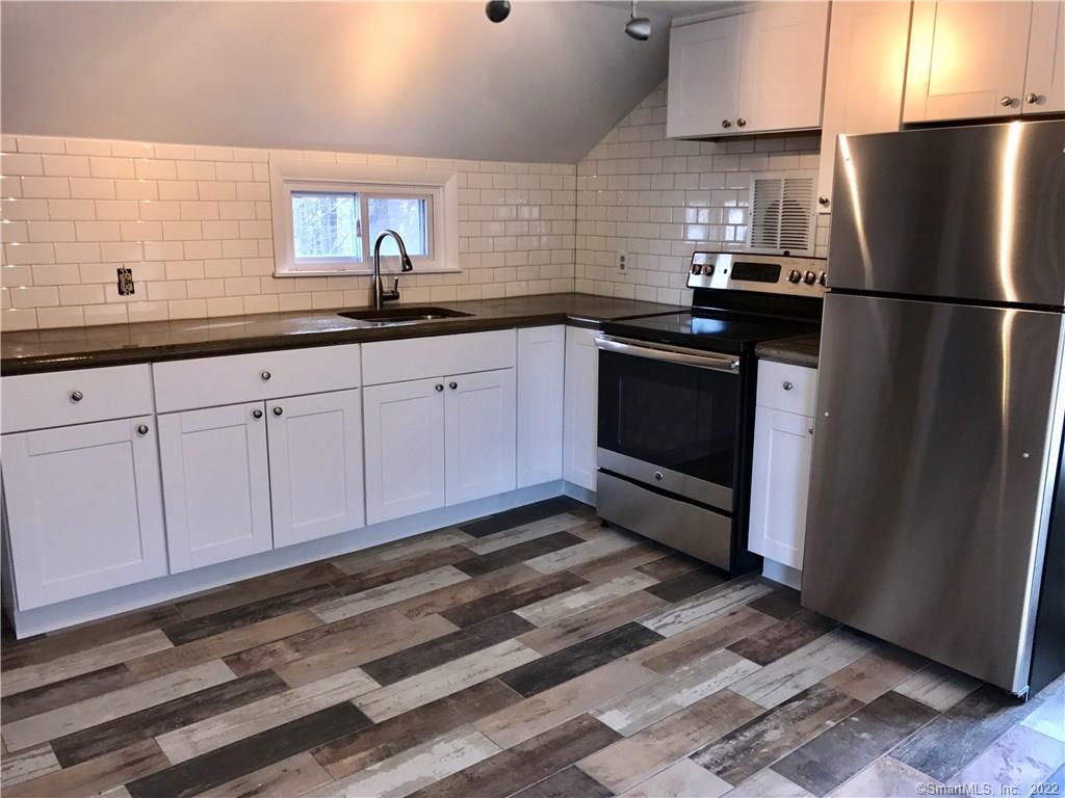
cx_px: 532
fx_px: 861
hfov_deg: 63.4
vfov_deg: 49.7
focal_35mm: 28
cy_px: 399
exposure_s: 1/42
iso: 20
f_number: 1.8
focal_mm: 3.99
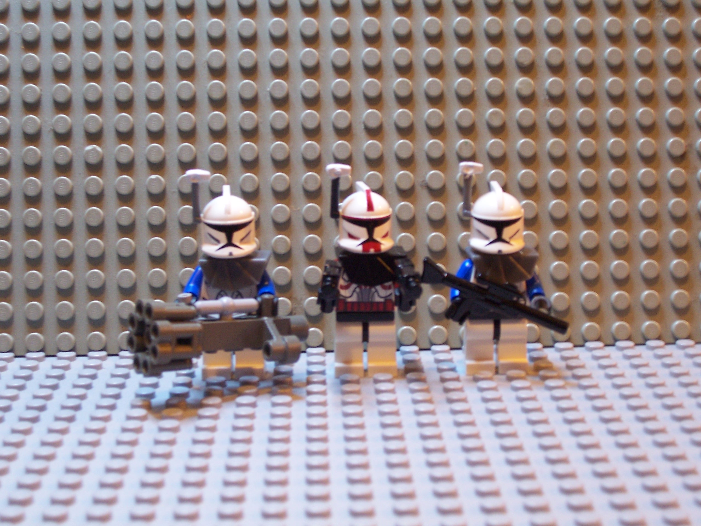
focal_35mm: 66
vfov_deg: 22.3
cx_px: 350
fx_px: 1337
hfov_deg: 29.4
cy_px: 263
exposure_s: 1/4
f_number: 4
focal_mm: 10.8
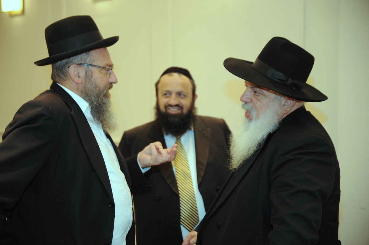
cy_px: 122
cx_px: 184
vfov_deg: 23.3
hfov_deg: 34.5
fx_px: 594
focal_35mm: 58
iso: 1250
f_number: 2.8
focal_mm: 58
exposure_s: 1/160
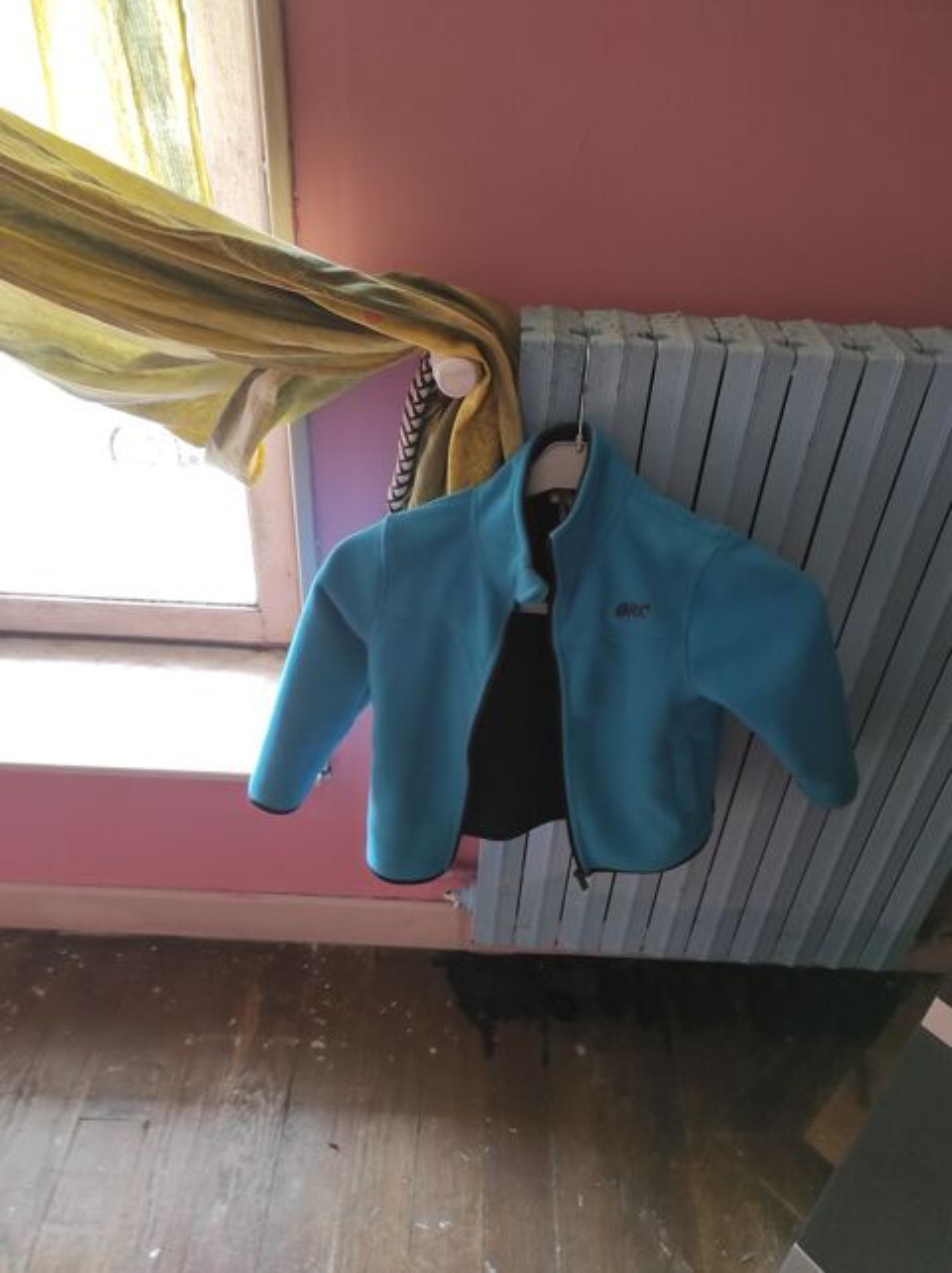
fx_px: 919
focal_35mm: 25
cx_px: 476
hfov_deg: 54.8
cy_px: 636
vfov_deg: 69.5
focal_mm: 5.43
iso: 245
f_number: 1.89
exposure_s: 1/33
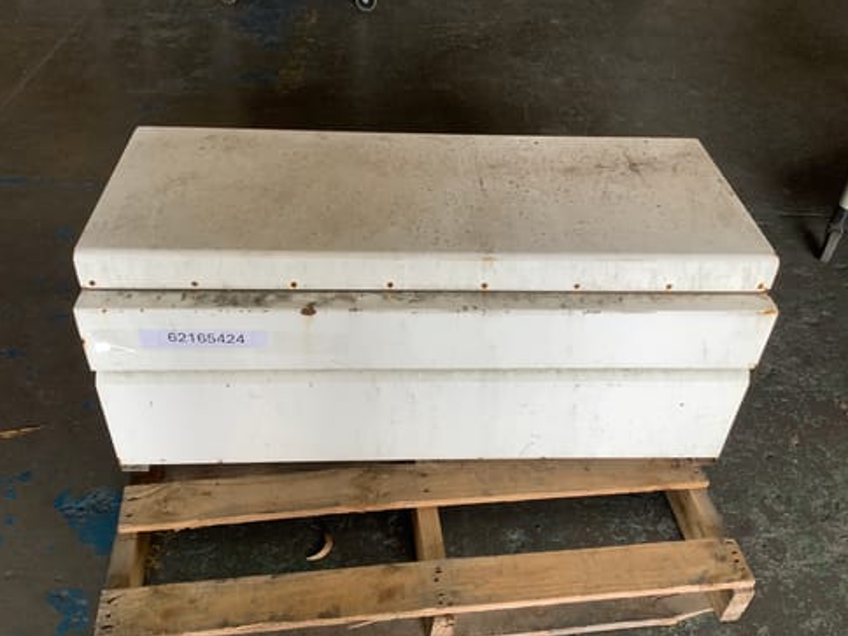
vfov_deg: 44.2
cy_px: 323
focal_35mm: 32
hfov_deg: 56.8
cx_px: 436
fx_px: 784
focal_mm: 3.3
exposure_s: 1/100
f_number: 2.4
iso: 40
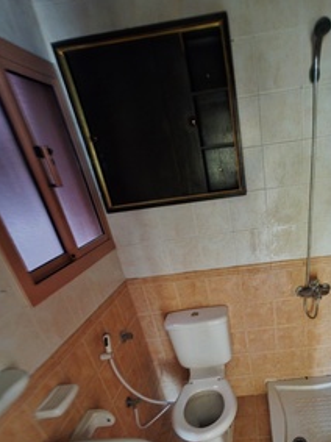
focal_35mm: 21
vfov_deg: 74.9
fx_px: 268
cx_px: 241
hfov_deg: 60.5
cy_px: 316
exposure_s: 1/10
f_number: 1.9
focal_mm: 2.2
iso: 800
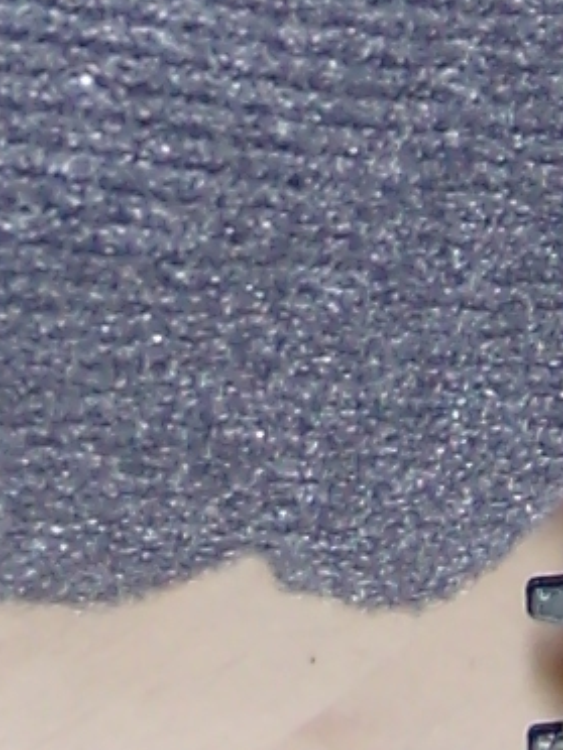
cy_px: -1188
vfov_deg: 6.5
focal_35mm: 288
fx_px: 6245
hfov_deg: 5.2
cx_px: 276
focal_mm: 6.4
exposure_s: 1/60.2
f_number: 3.5
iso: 64
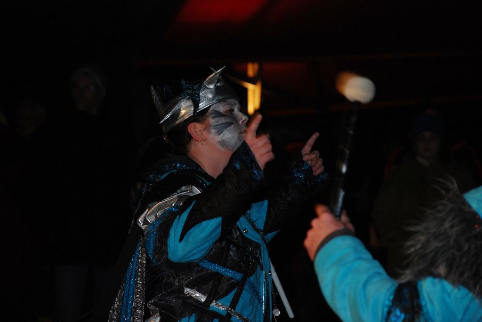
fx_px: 2714
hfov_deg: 10.1
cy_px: 161
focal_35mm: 202
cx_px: 241
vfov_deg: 6.8
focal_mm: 135
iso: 200
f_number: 5.6
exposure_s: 1/60
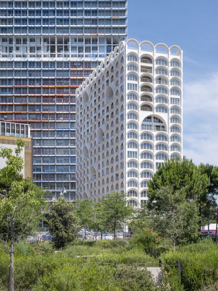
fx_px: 428
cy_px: 146
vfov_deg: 37.5
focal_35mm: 51
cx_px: 109
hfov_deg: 28.6
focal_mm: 64.1
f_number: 18
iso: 400
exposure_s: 1/125
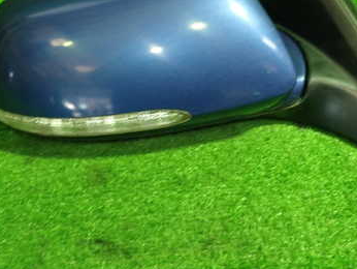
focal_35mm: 52
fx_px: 537
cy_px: 74
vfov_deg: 27.8
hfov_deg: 36.6
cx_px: 223
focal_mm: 5.4
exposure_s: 1/30
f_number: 2.3
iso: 400
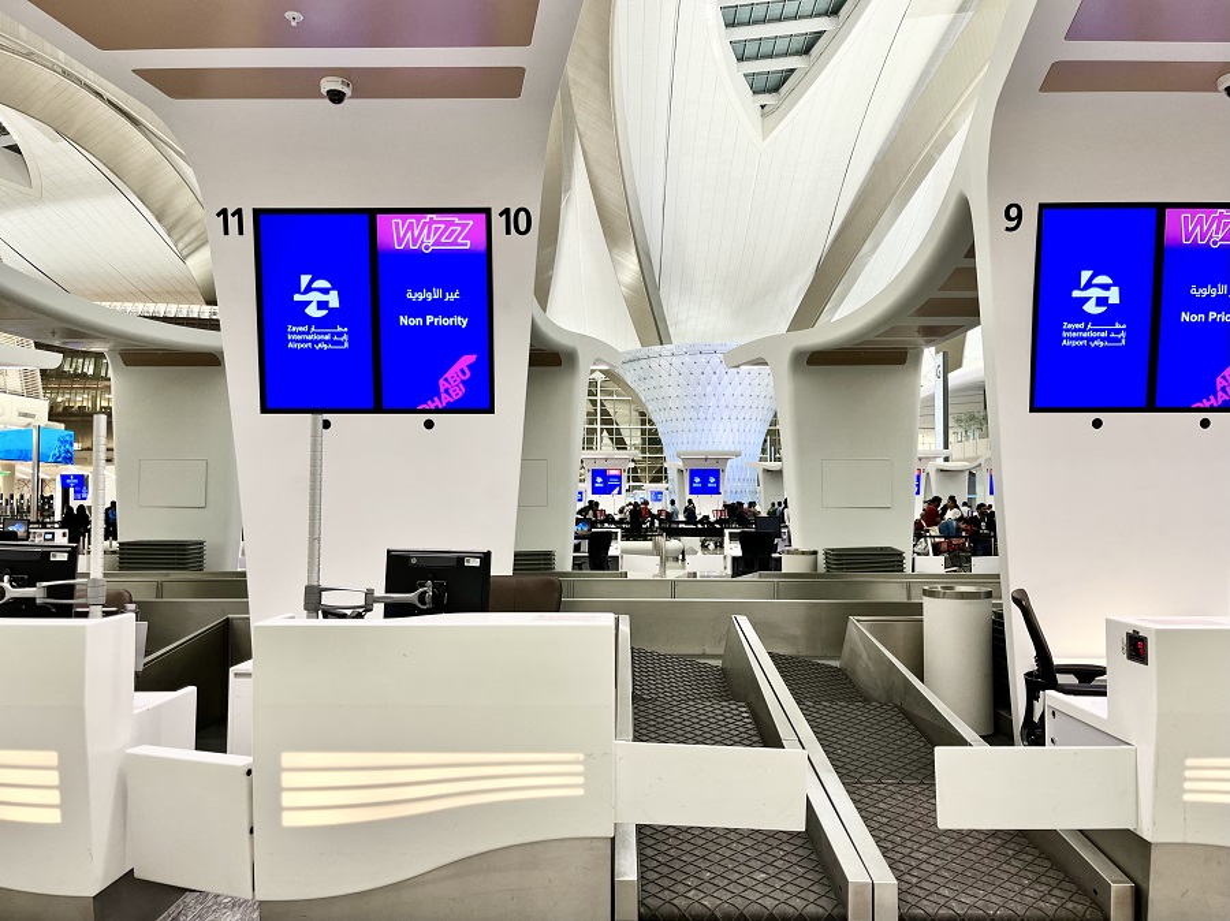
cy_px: 460
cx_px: 615
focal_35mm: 26
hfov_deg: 67.3
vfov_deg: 53.0
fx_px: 923
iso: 64
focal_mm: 5.1
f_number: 1.6
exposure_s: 1/60
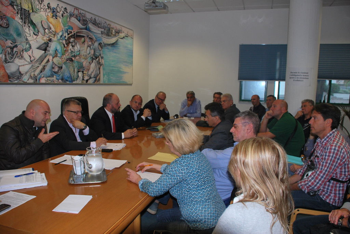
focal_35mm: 27
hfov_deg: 67.3
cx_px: 175
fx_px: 263
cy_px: 117
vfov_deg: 48.0
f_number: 3.5
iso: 200
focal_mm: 18
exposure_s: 1/60
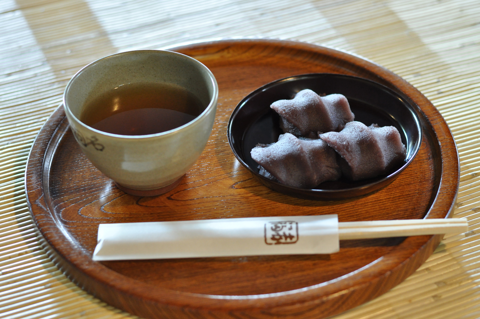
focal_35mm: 75
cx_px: 240
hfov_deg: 27.0
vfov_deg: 18.1
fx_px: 999
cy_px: 160
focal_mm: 50
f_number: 3.5
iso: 1000
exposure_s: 1/30
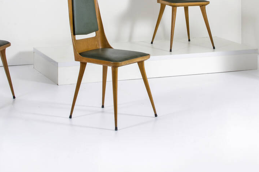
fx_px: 739
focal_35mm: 103
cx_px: 143
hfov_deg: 19.9
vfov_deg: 13.1
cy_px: 17
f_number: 16
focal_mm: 35
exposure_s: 1/160
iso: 100
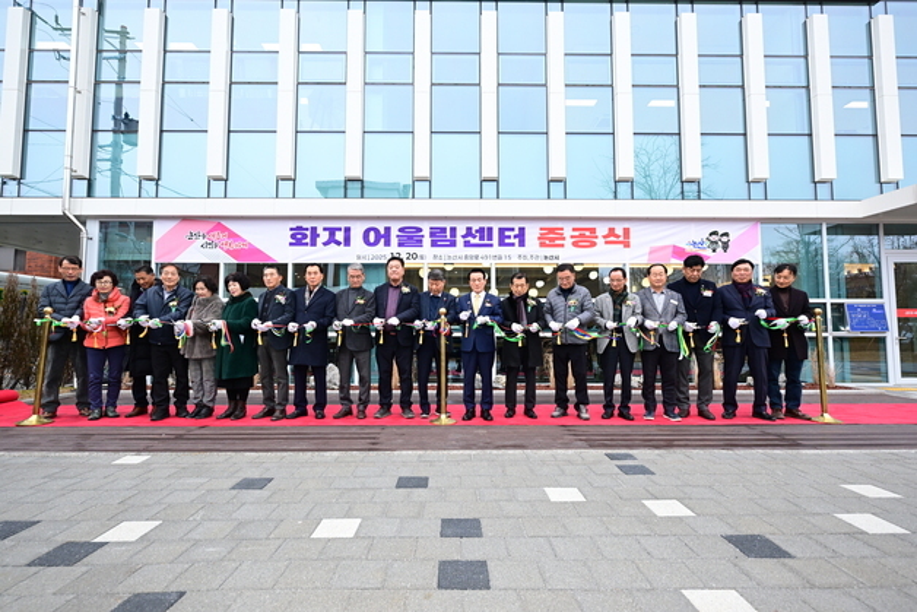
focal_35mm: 16
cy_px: 306
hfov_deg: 95.0
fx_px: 420
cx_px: 458
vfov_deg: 72.1
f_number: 4
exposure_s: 1/200
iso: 800
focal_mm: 16.5
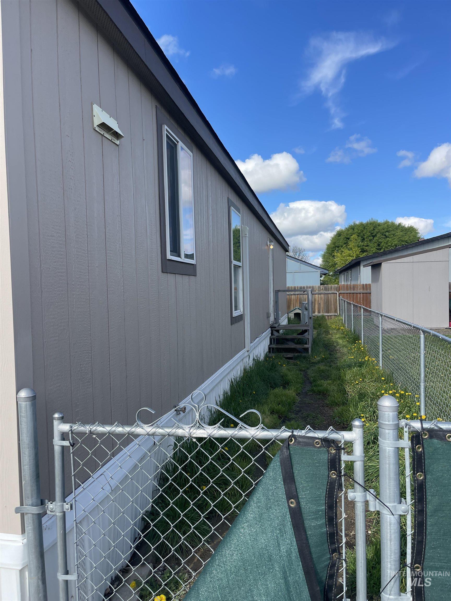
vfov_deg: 69.4
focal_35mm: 25
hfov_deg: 54.9
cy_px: 300
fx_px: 434
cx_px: 226
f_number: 1.6
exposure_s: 1/2083
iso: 32
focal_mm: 5.1
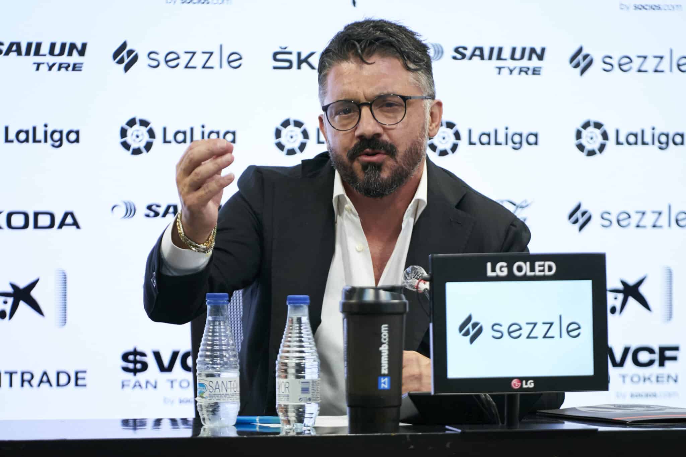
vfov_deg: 4.6
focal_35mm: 300
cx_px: 343
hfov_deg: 6.9
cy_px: 228
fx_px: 5717
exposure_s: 1/400
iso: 1250
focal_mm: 200
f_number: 2.8
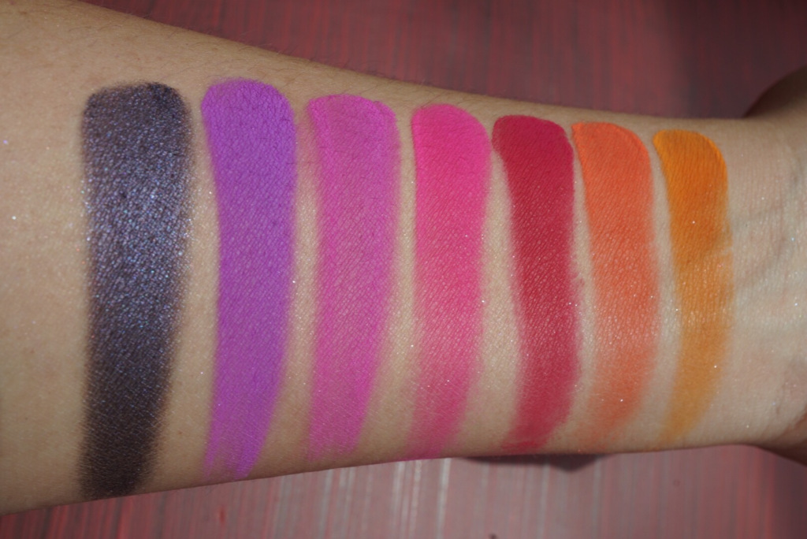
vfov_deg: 29.9
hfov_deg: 43.6
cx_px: 404
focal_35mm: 45
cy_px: 270
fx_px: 1009
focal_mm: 30
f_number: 13
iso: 100
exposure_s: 1/60
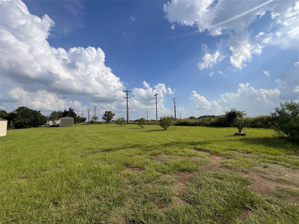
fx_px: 112
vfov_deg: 89.9
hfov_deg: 106.2
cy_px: 112
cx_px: 150
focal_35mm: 13
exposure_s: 1/3040
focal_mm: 1.57
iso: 32
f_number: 1.8
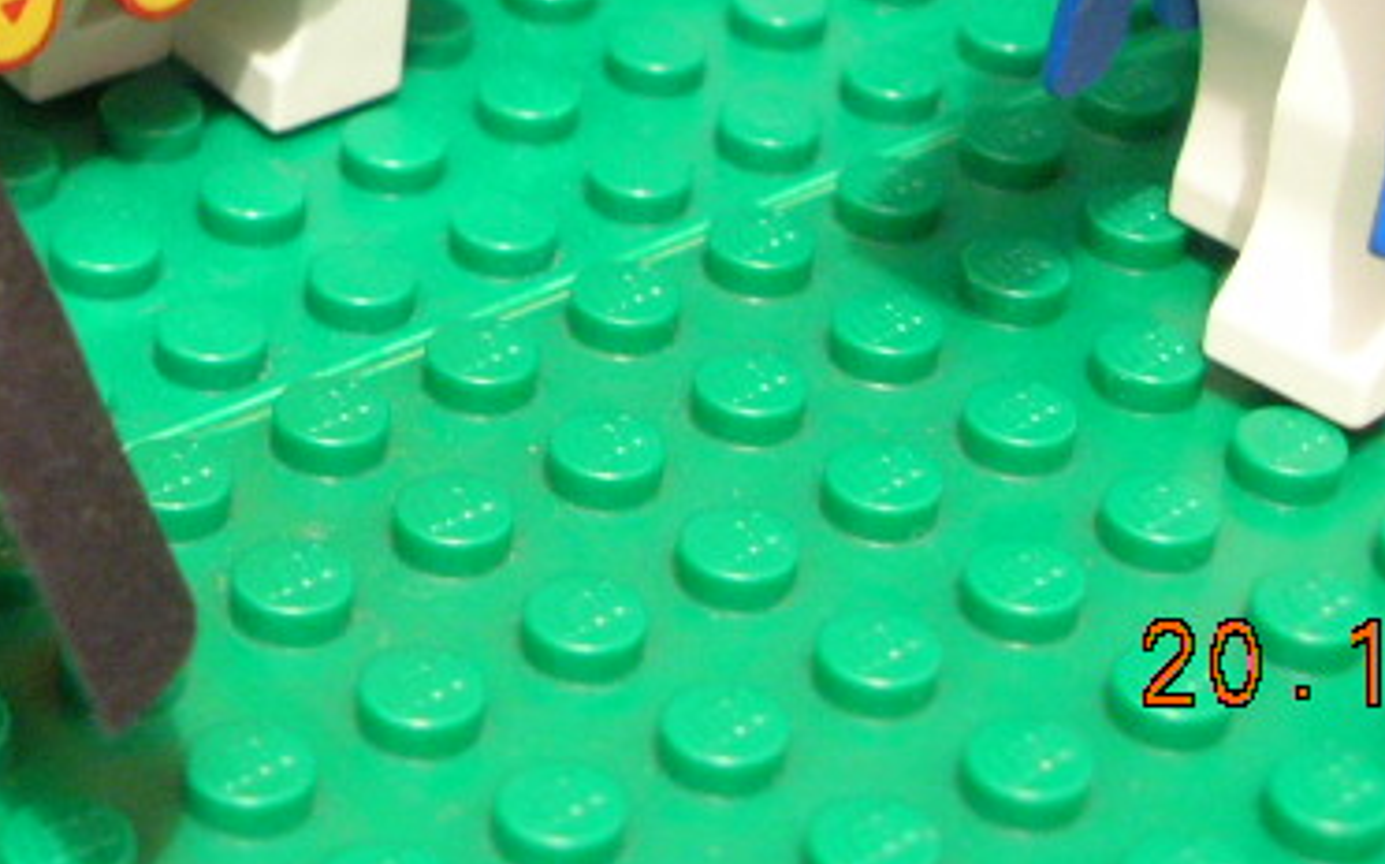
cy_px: -466
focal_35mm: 111
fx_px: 4187
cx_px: 197
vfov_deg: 11.3
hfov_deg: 18.5
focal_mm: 7.8
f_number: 2.8
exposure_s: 1/2.1
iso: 200
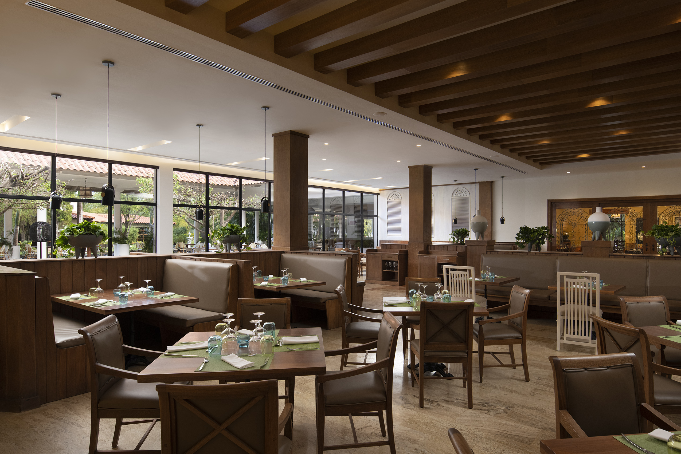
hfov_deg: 78.5
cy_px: 237
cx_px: 361
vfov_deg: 57.2
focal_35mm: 22
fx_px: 416
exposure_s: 1/20
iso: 500
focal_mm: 19
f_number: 8
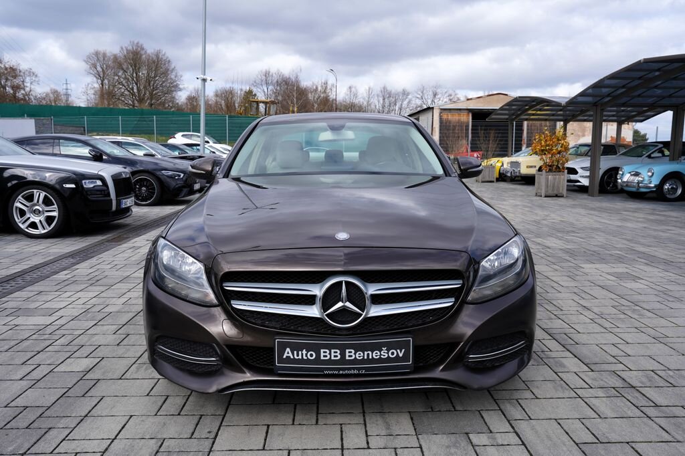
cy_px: 228
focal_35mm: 29
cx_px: 342
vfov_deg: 44.9
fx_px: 552
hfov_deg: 63.7
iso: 100
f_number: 8
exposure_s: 1/200
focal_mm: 29
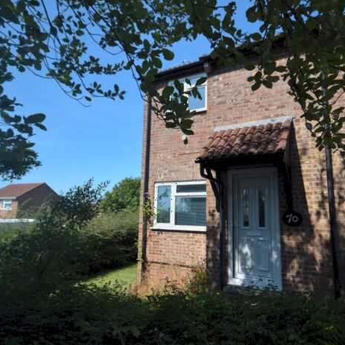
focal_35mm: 27
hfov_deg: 59.1
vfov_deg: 59.1
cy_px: 172
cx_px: 171
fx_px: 304
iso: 200
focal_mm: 14
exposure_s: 1/320
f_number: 9
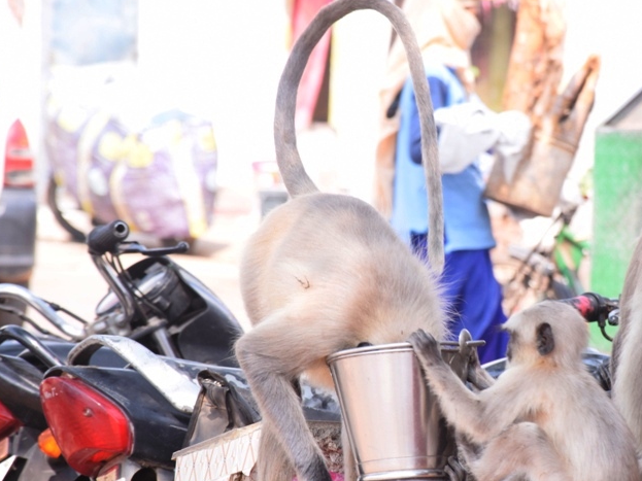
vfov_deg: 4.5
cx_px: 467
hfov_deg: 6.0
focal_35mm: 332
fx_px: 6156
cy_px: 266
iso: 320
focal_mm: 140
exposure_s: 1/125
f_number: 8
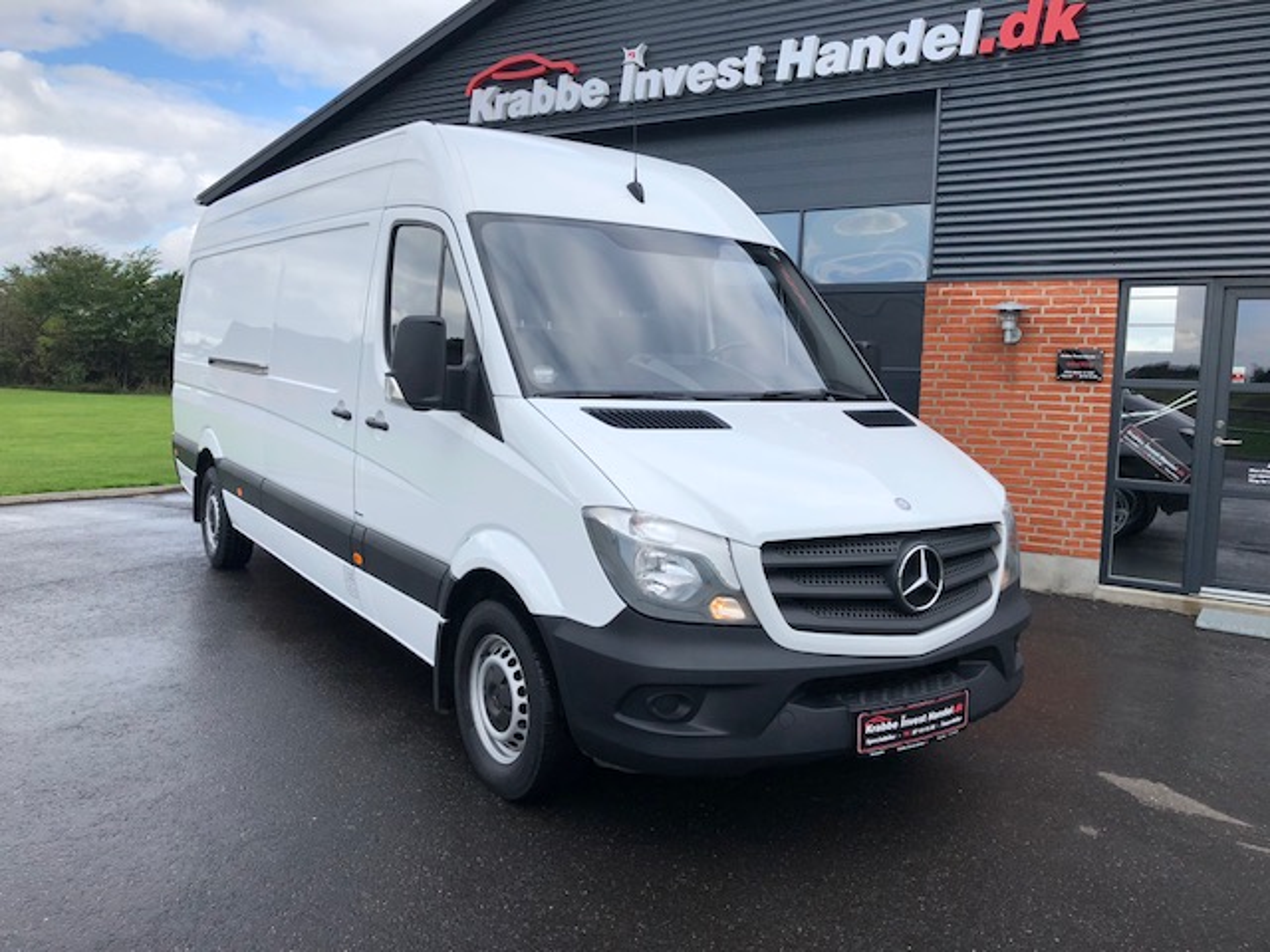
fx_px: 1027
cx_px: 635
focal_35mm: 28
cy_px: 476
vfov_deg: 49.7
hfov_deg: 63.4
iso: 20
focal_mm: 3.99
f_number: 1.8
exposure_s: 1/1333
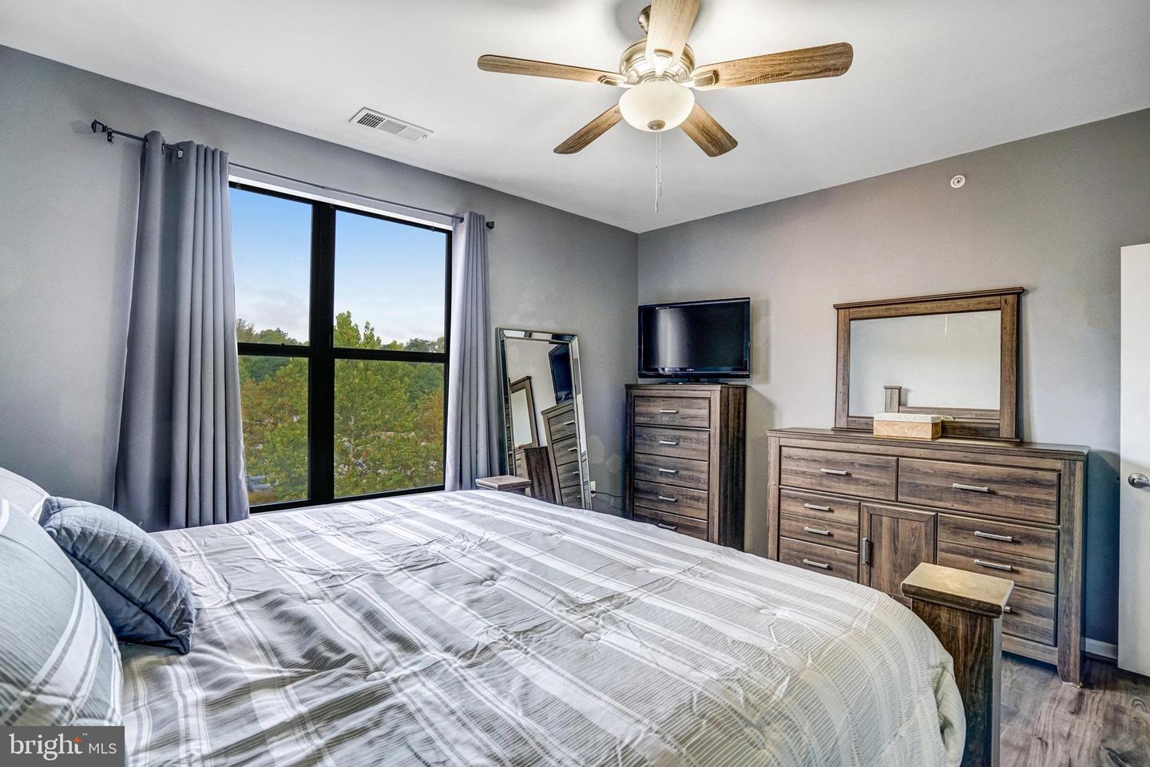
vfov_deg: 73.7
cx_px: 575
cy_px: 384
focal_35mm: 16
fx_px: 511
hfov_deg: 96.7
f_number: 8
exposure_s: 1/50
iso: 1250
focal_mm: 16
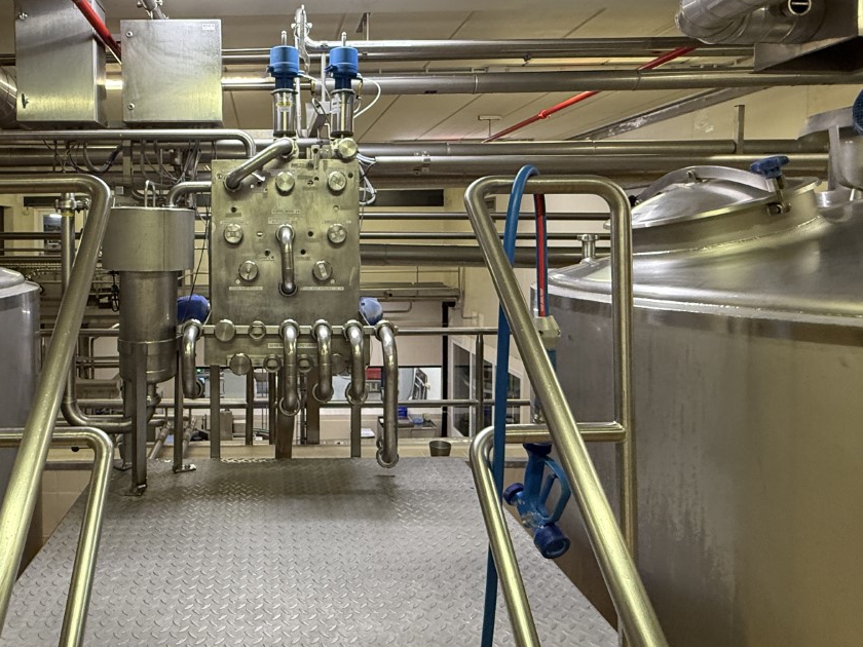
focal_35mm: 24
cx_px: 275
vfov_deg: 56.4
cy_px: 261
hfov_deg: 69.2
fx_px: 598
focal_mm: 2.22
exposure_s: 1/100
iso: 320
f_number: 2.2
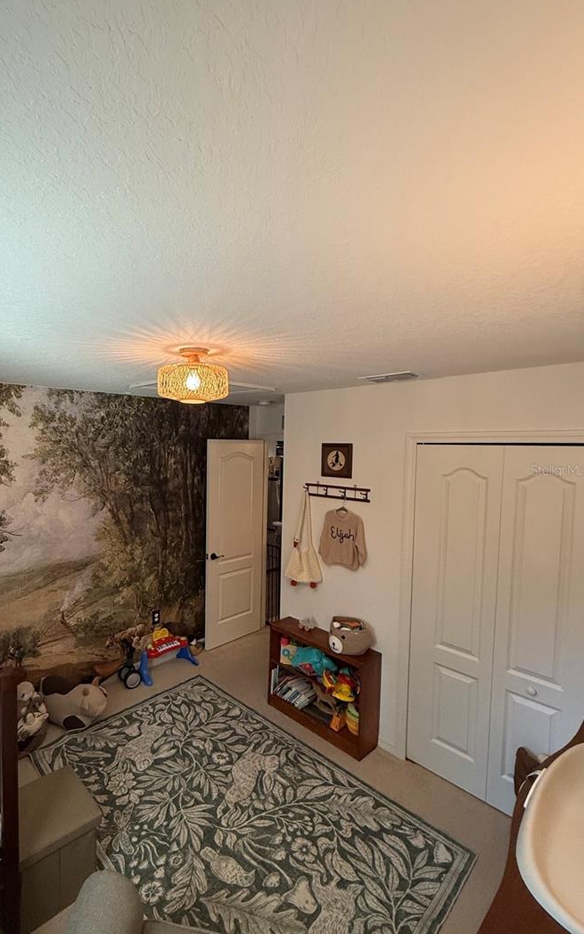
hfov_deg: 66.1
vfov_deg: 94.4
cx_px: 193
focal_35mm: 17
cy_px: 470
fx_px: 433
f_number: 2.2
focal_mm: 2.22
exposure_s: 1/120
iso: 320
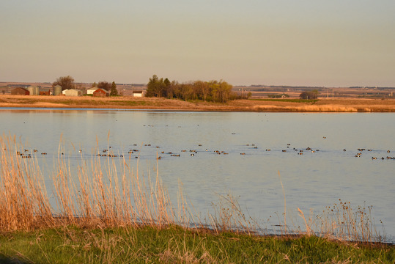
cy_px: 132
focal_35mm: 150
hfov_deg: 13.7
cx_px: 198
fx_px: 1647
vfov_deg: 9.2
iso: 3200
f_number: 16
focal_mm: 150
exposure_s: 1/2000
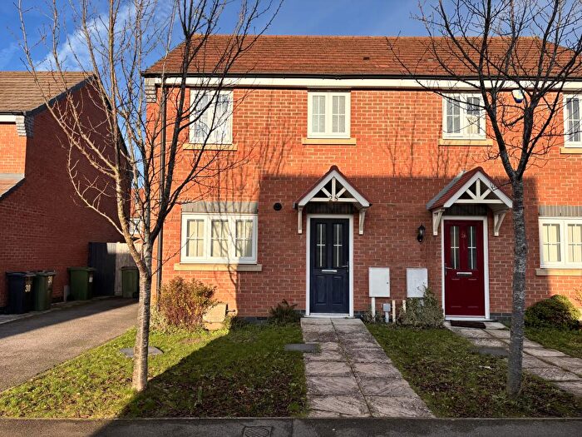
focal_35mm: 26
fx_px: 437
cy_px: 218
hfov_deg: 67.3
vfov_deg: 53.1
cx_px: 291
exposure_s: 1/2105
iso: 50
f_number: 1.6
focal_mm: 5.96
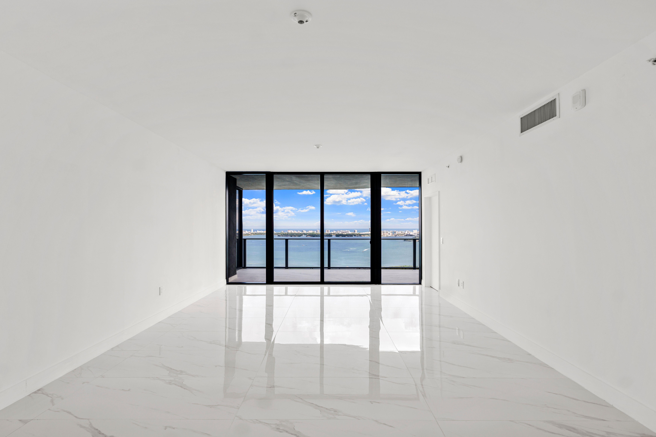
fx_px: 292
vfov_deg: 73.7
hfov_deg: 96.7
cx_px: 328
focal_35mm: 16
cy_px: 218
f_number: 4
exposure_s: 1/50
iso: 100
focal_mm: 16
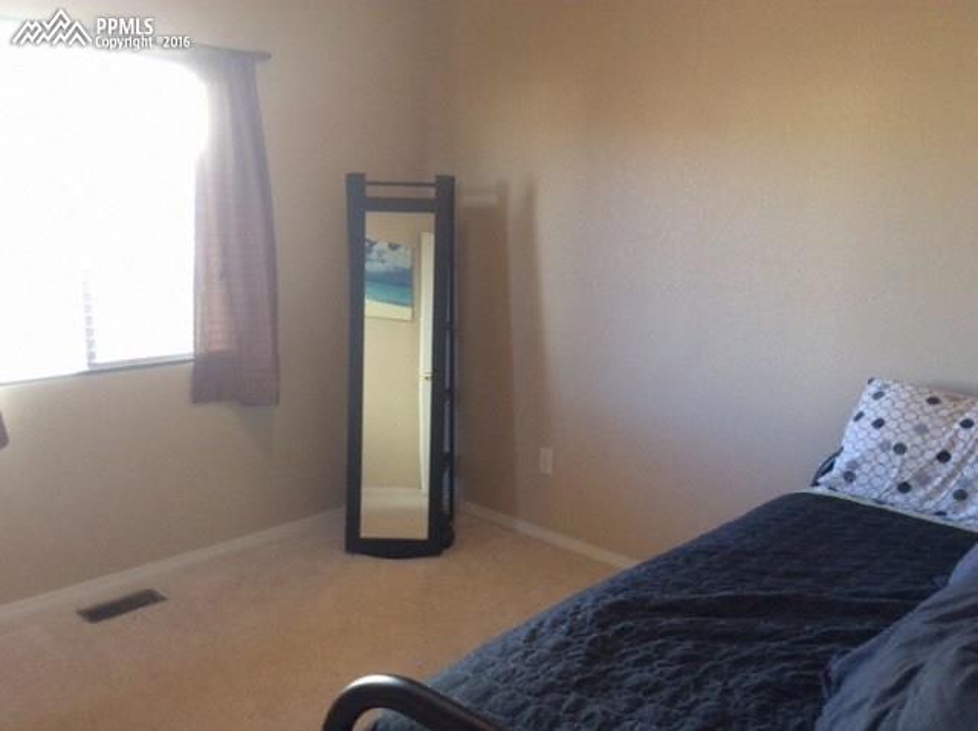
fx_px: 903
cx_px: 489
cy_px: 366
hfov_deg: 56.9
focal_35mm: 32
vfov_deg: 44.1
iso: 80
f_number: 2.4
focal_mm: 3.3
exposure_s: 1/24
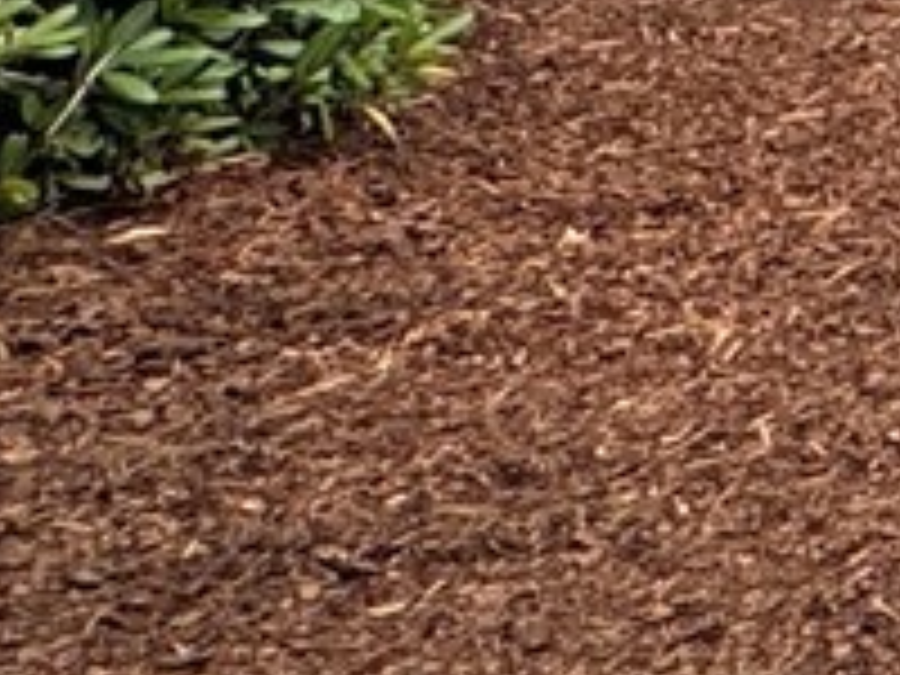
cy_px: -1076
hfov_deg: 11.2
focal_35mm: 112
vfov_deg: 10.7
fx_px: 2912
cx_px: 2682
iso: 50
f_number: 2.2
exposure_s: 1/1299
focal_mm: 2.22
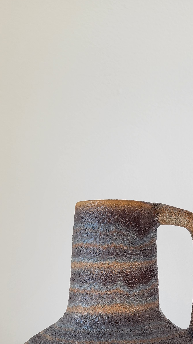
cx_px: 158
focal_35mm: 48
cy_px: 288
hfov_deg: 24.5
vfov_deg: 40.6
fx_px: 437
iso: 40
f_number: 1.8
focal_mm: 5.4
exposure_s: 1/241
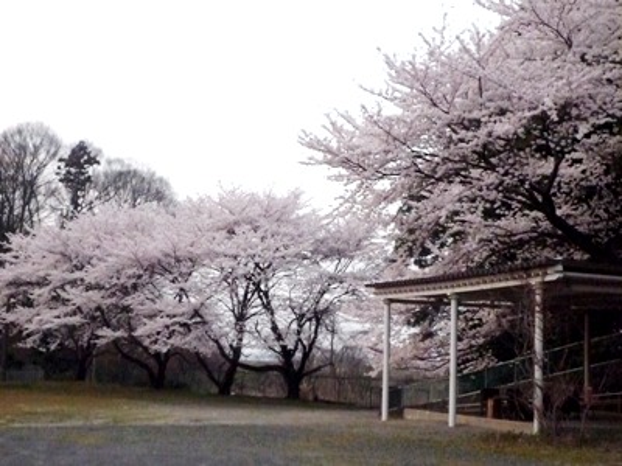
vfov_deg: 22.9
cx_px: 311
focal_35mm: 64
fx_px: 1150
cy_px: 233
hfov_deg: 30.3
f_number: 4.9
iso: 1600
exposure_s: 1/640
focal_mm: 11.3
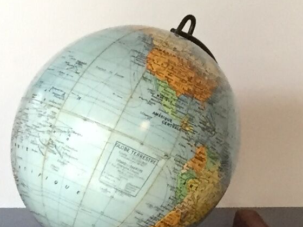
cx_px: -246
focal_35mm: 169
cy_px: 509
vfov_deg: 8.2
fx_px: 1479
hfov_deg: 10.9
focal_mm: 4.15
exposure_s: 1/33
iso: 200
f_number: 2.2
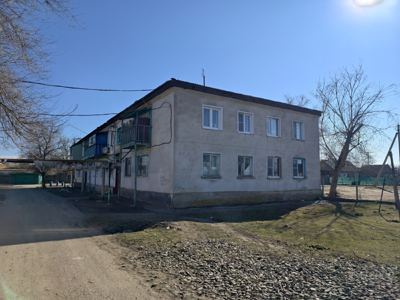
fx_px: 266
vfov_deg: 58.9
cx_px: 200
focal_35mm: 23
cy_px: 150
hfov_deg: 73.9
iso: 72
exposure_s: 1/5780
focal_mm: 6.54
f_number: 1.57
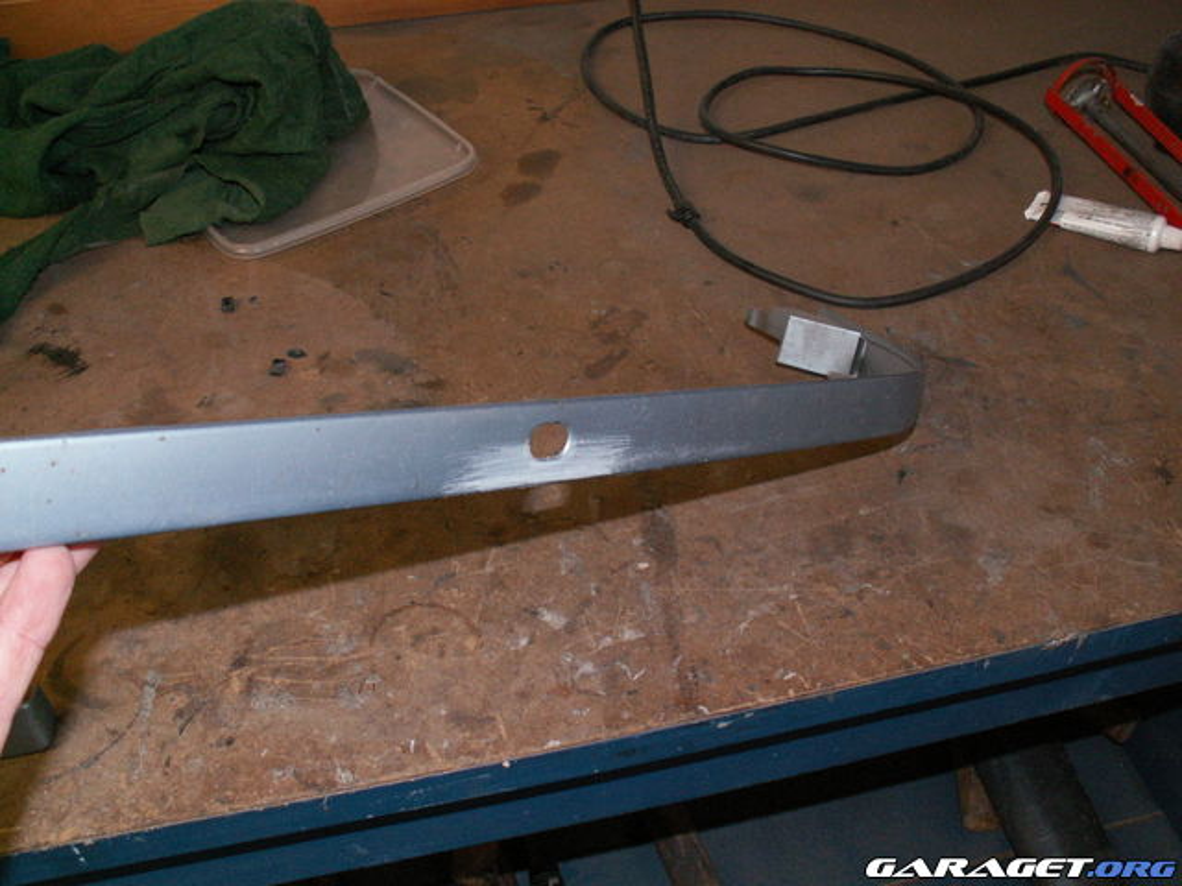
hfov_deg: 52.6
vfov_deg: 40.7
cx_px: 591
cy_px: 443
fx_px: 1195
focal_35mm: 35
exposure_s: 1/40
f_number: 2.8
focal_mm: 5.86
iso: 160
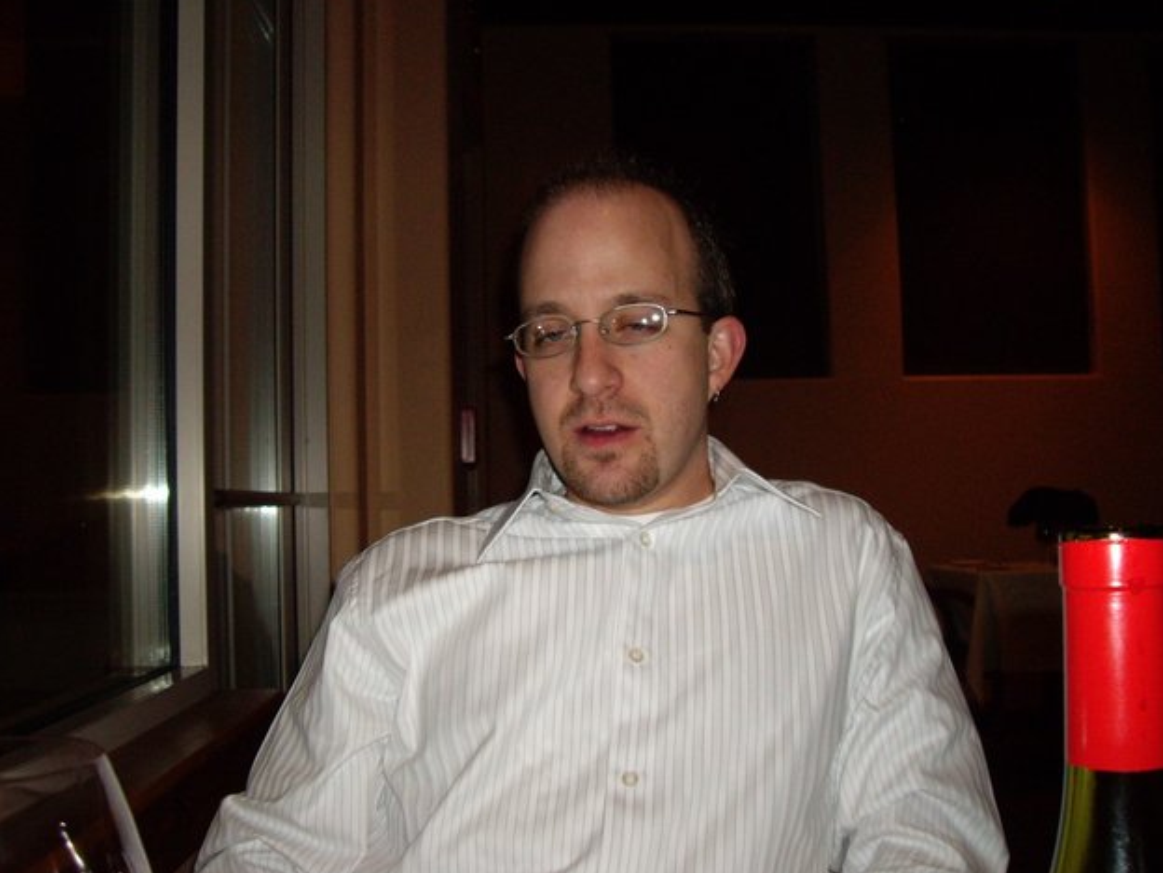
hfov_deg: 47.9
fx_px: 1310
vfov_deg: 36.8
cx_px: 582
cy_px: 431
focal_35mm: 39
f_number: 2.7
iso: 200
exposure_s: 1/40
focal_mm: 6.2
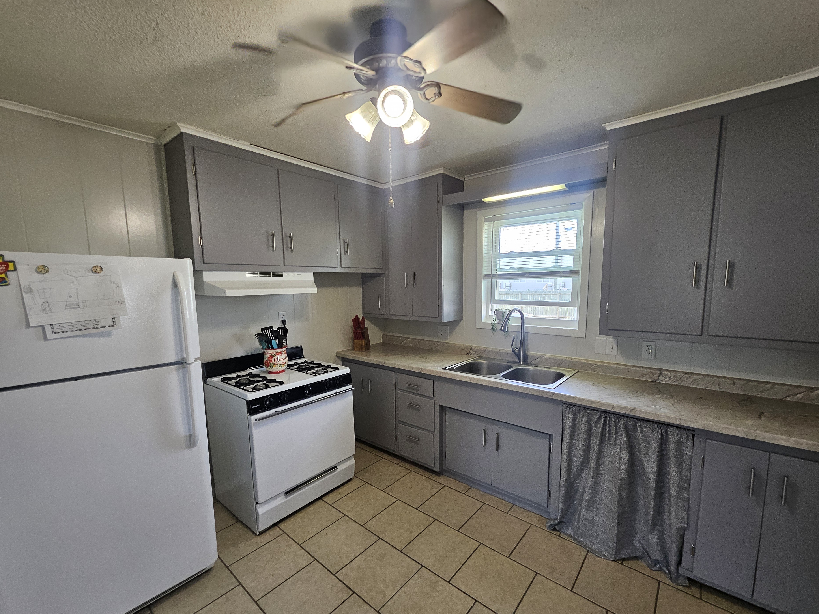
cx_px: 426
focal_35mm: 14
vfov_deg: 85.6
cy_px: 328
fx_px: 331
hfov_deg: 102.0
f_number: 2.2
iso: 200
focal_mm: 1.74
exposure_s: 1/77.4
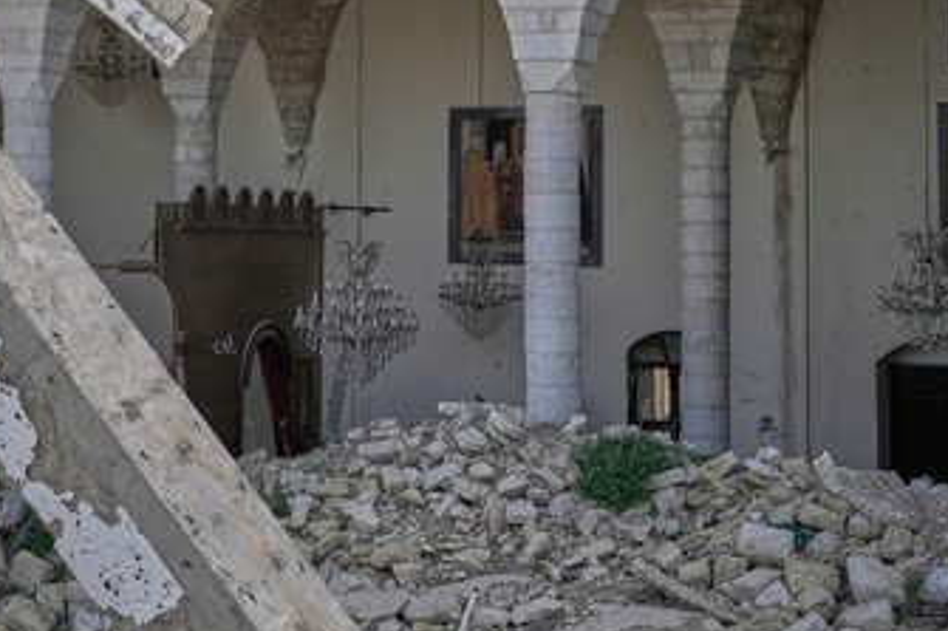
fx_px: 2816
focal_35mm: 107
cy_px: 30
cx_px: -127
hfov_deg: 18.3
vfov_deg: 12.7
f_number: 1.4
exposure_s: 1/6400
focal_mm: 35
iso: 100
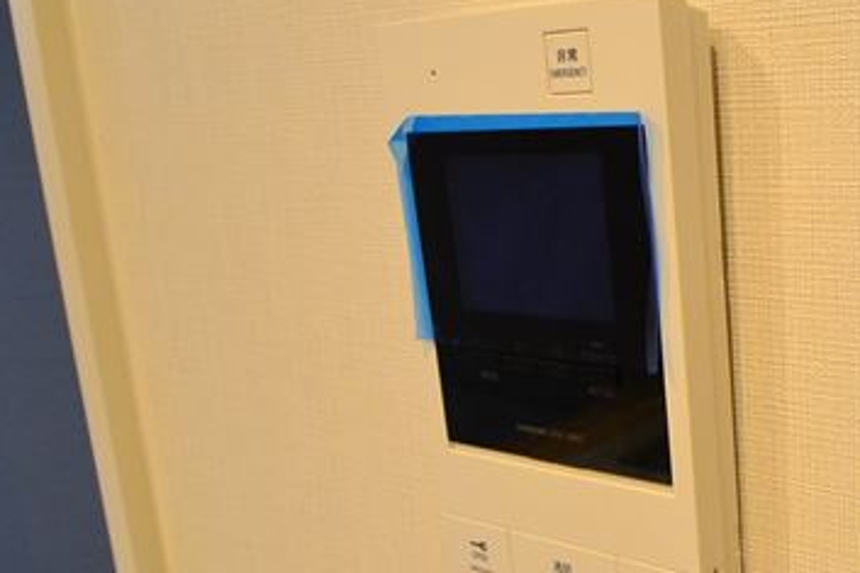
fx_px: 812
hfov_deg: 45.2
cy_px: 333
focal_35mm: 34
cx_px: 899
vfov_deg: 38.7
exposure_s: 1/60
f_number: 4.5
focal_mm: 8
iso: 1600
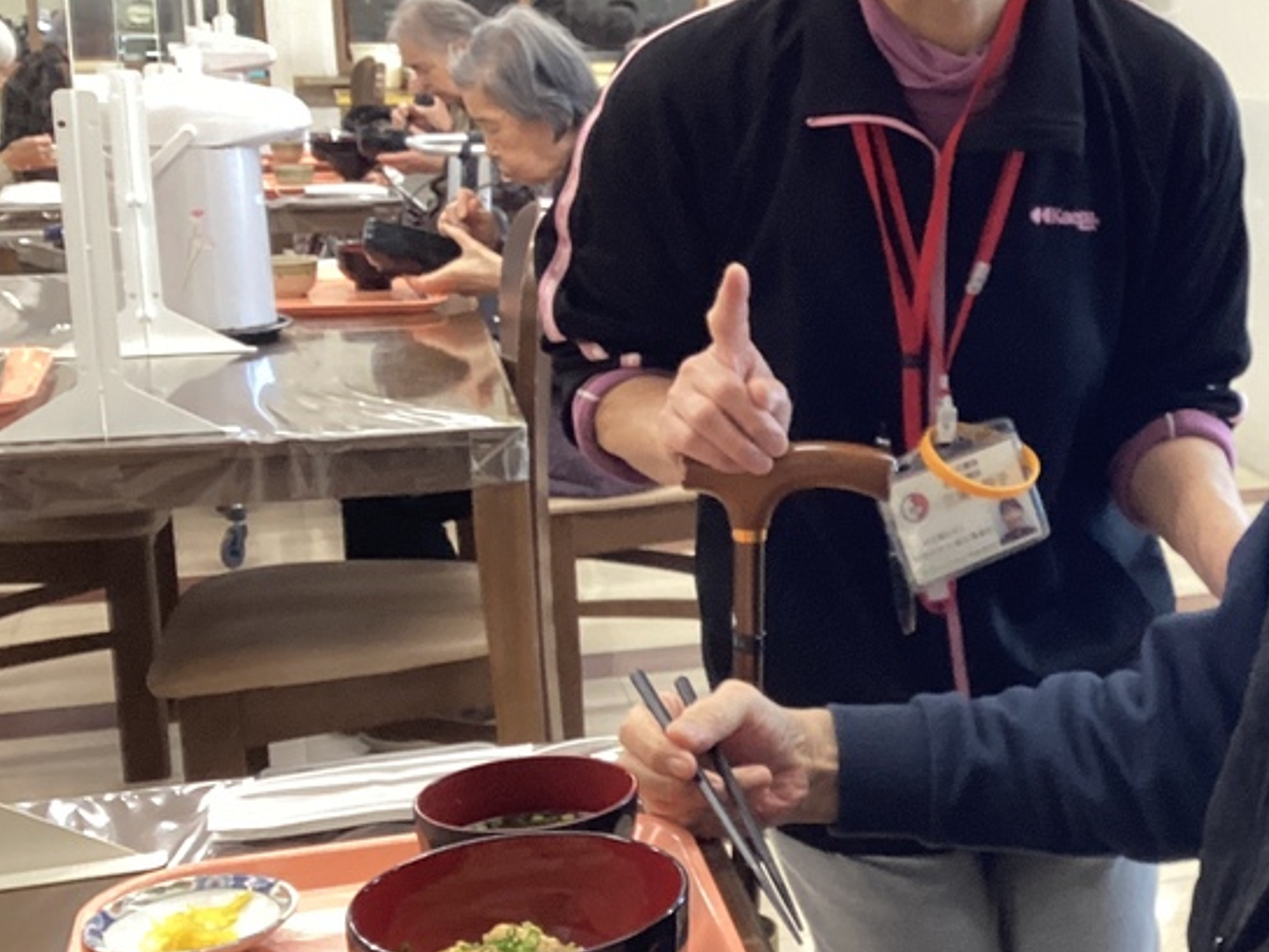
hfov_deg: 32.1
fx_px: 2090
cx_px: 1143
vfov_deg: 25.7
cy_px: 495
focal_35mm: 57
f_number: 2.4
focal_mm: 3.3
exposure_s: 1/60
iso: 125
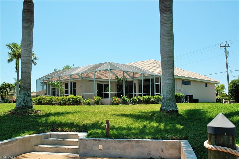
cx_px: 120
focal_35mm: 36
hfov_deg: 53.2
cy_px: 80
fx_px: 239
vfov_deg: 36.8
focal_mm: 24
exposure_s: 1/320
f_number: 9
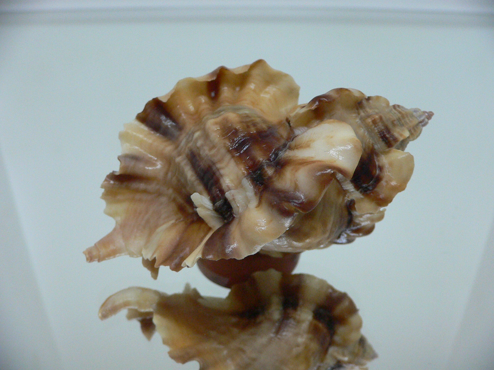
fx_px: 499
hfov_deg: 52.6
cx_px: 247
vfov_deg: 40.7
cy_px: 185
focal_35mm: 35
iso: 200
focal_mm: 4.6
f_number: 2.8
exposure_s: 1/50
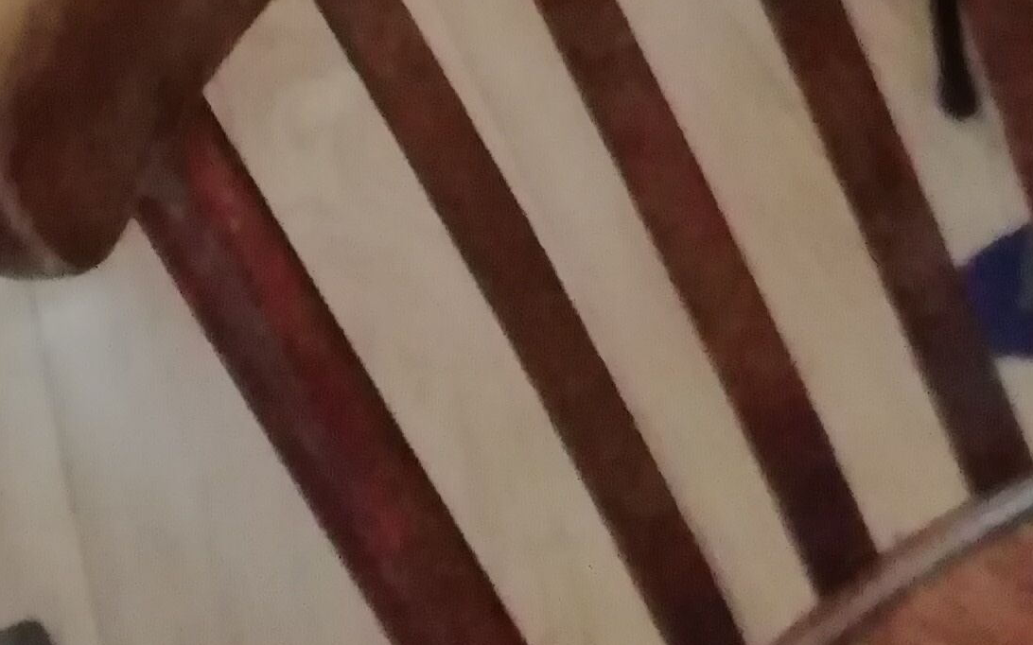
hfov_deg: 18.8
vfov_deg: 10.2
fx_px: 2955
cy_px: -1069
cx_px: -175
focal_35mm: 105
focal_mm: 3.46
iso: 400
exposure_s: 1/16.7
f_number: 2.2
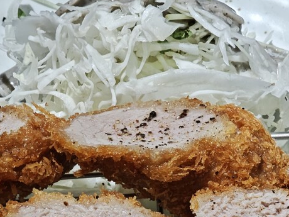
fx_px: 1144
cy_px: 203
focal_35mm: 137
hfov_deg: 14.4
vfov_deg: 10.8
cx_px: 139
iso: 160
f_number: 1.8
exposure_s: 1/120
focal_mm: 11.5
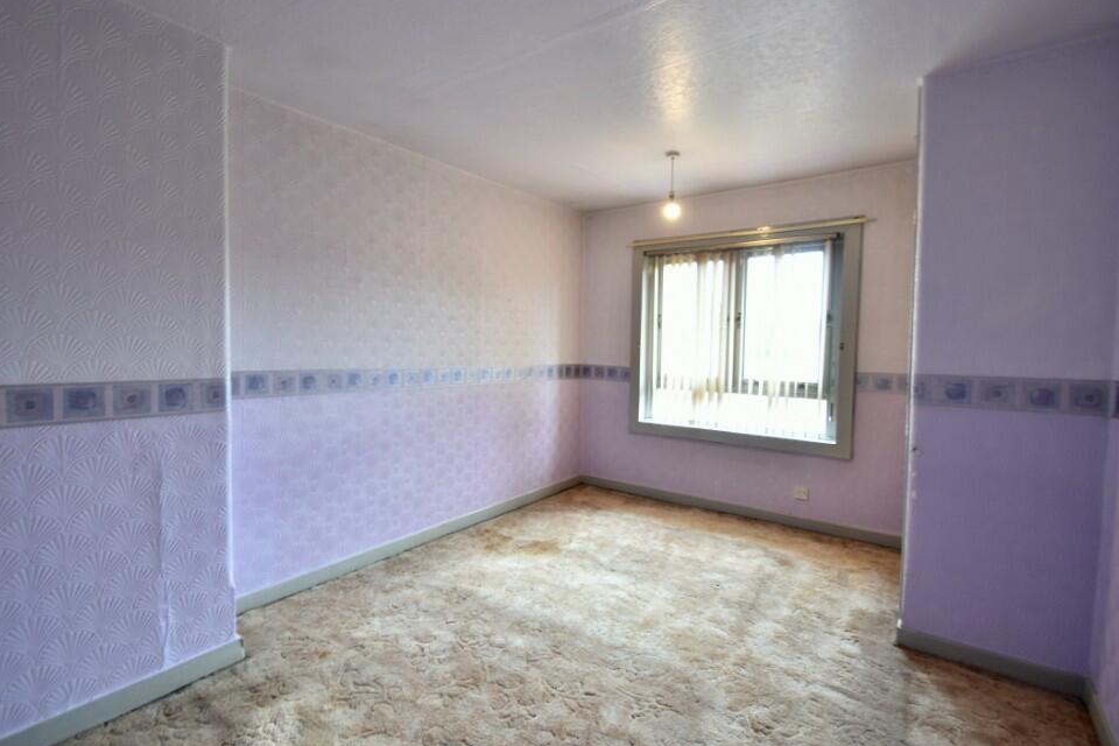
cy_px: 354
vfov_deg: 73.7
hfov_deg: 96.7
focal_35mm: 16
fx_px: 497
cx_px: 542
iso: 140
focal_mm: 10
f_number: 4.5
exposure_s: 1/15
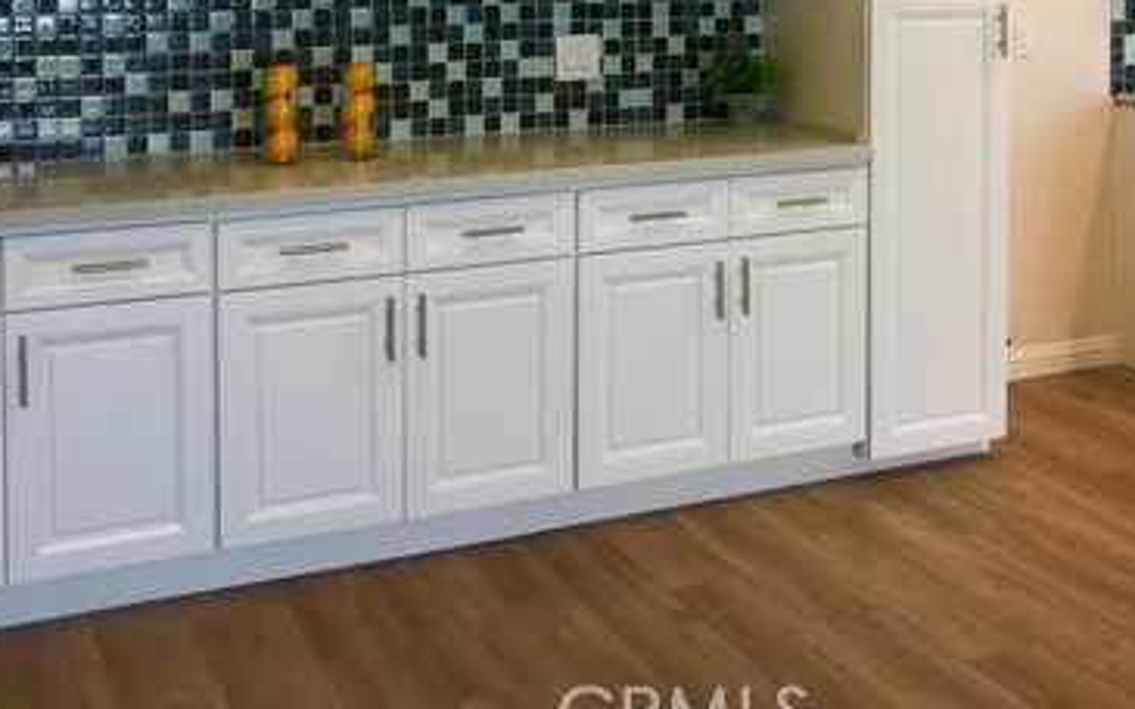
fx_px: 1608
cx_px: 728
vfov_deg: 23.9
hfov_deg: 38.6
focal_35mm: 52
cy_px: 12
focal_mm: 3.99
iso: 20
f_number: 1.8
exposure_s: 1/60
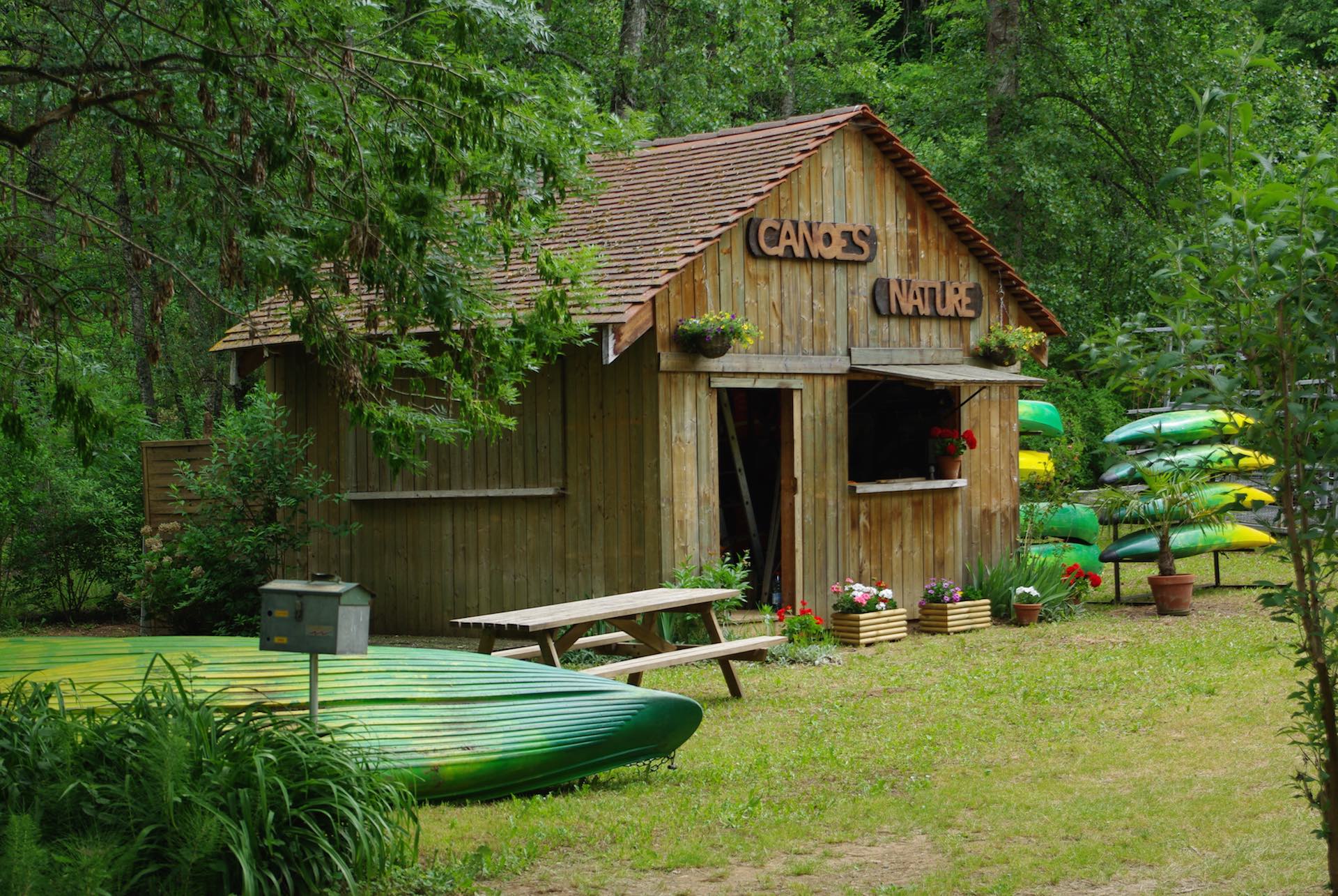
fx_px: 2791
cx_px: 669
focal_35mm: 75
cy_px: 448
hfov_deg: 27.0
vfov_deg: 18.2
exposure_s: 1/60
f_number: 5.6
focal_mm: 50
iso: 100
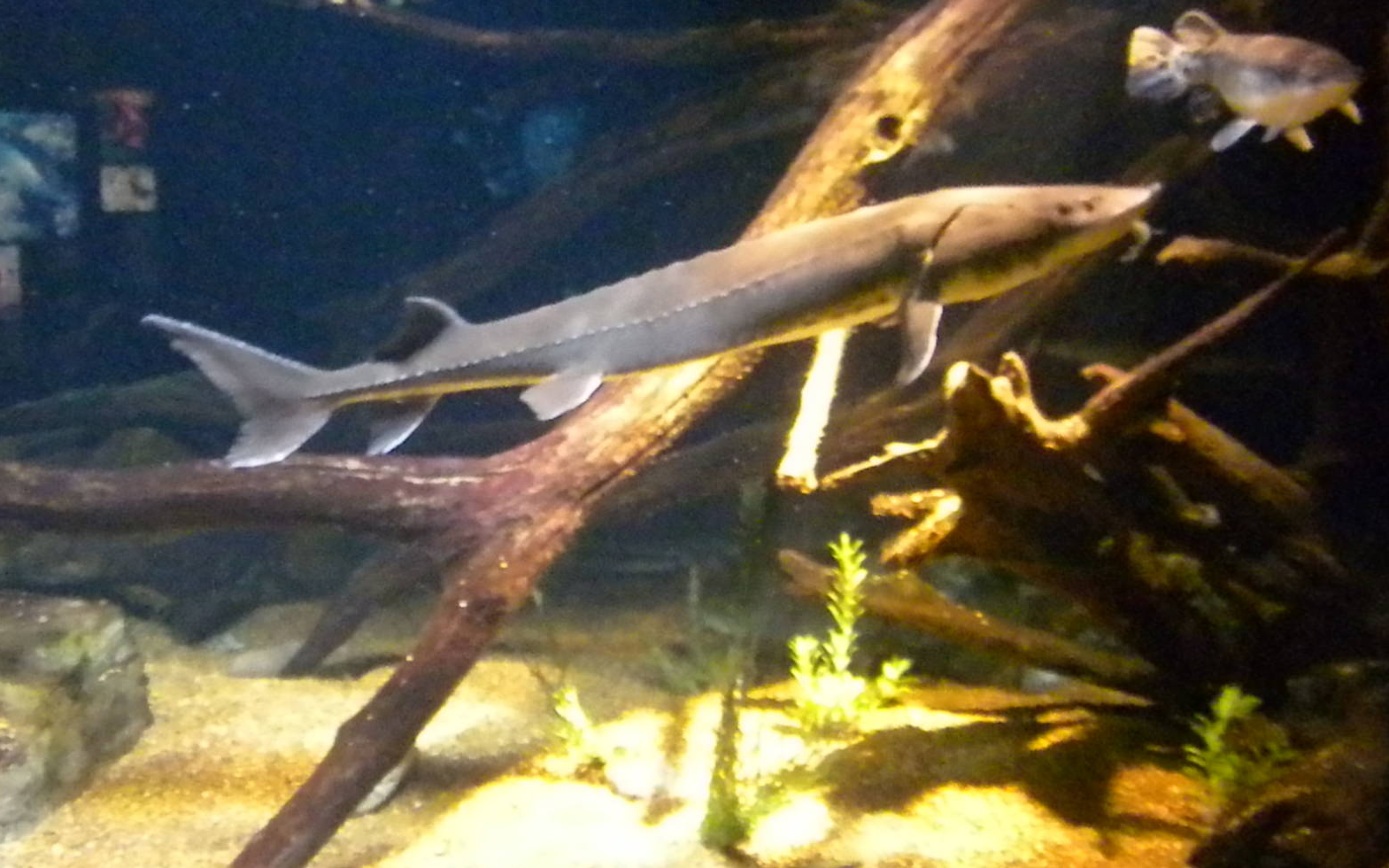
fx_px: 1514
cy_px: 383
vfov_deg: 31.9
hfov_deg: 49.3
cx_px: 682
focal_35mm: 40
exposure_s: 1/26.8
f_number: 3.5
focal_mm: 6.6
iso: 3200
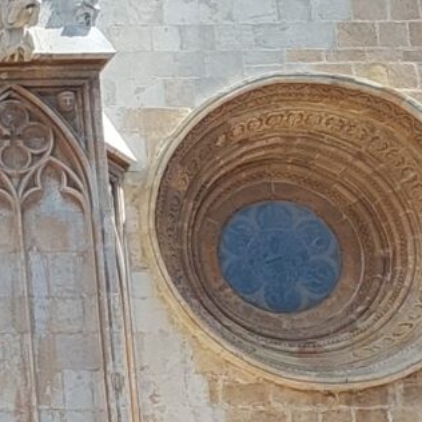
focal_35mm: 179
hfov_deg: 8.5
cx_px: -740
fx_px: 2469
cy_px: 405
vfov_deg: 9.7
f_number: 1.8
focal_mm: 5.23
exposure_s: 1/676
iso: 25
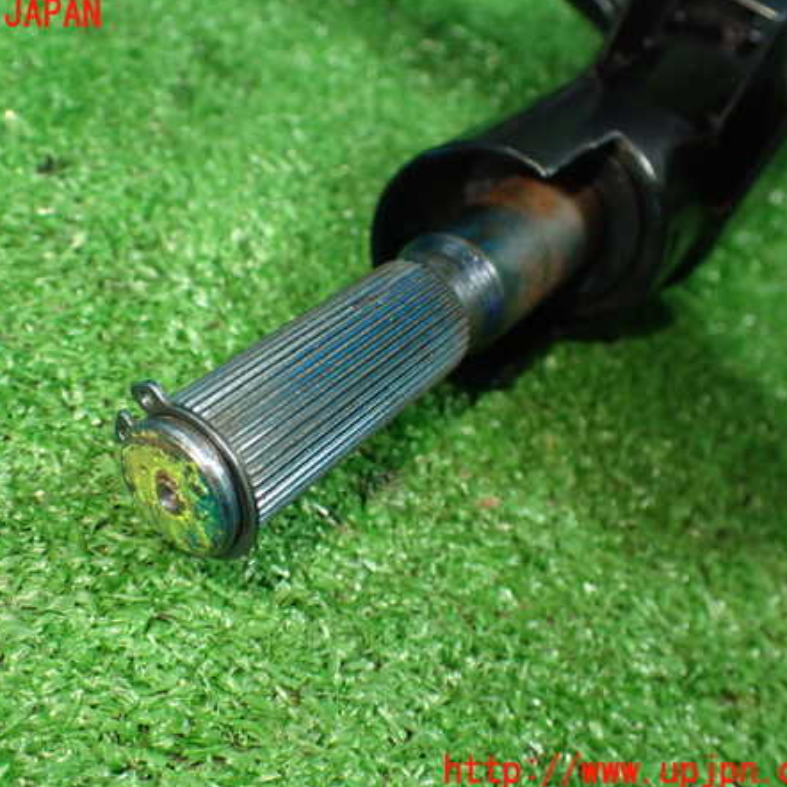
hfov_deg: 45.8
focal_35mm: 36
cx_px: 312
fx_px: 926
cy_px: 394
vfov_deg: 46.0
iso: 640
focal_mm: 5.4
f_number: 2.3
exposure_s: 1/125
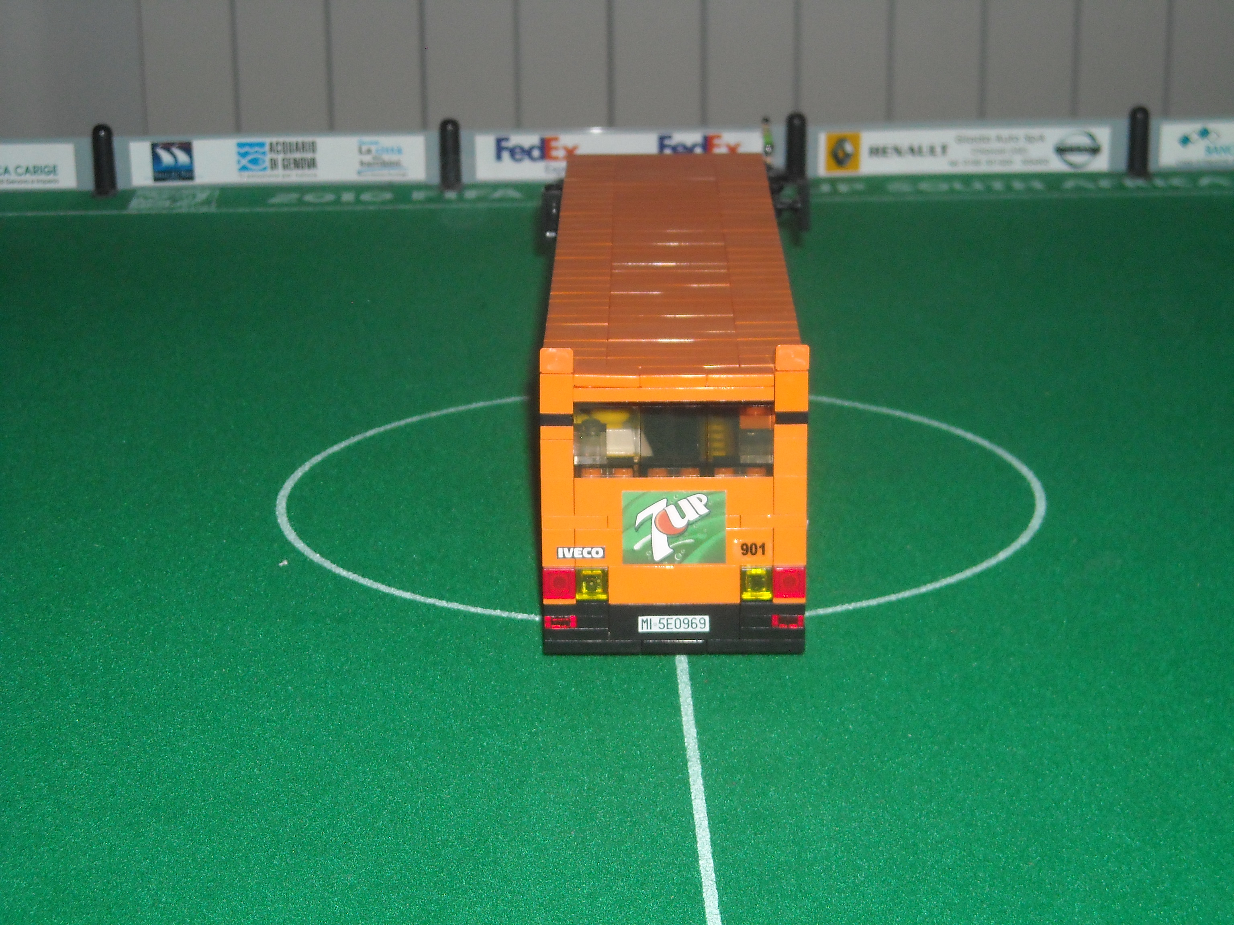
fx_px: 2994
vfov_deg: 17.6
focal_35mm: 84
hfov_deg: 23.3
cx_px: 617
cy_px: 462
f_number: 4.1
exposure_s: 1/125
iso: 200
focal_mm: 13.73
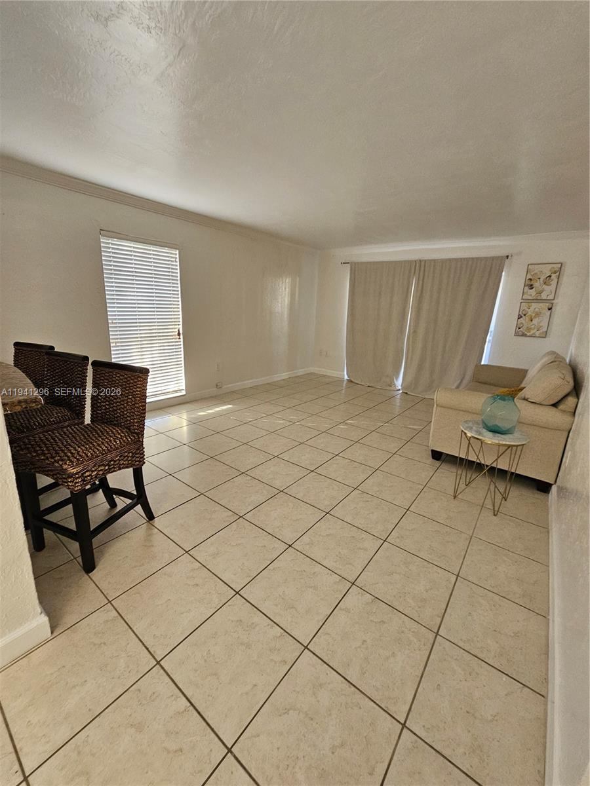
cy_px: 393
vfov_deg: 106.2
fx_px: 295
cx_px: 295
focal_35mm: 13
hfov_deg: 89.9
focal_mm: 2.2
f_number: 2.2
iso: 320
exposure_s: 1/60
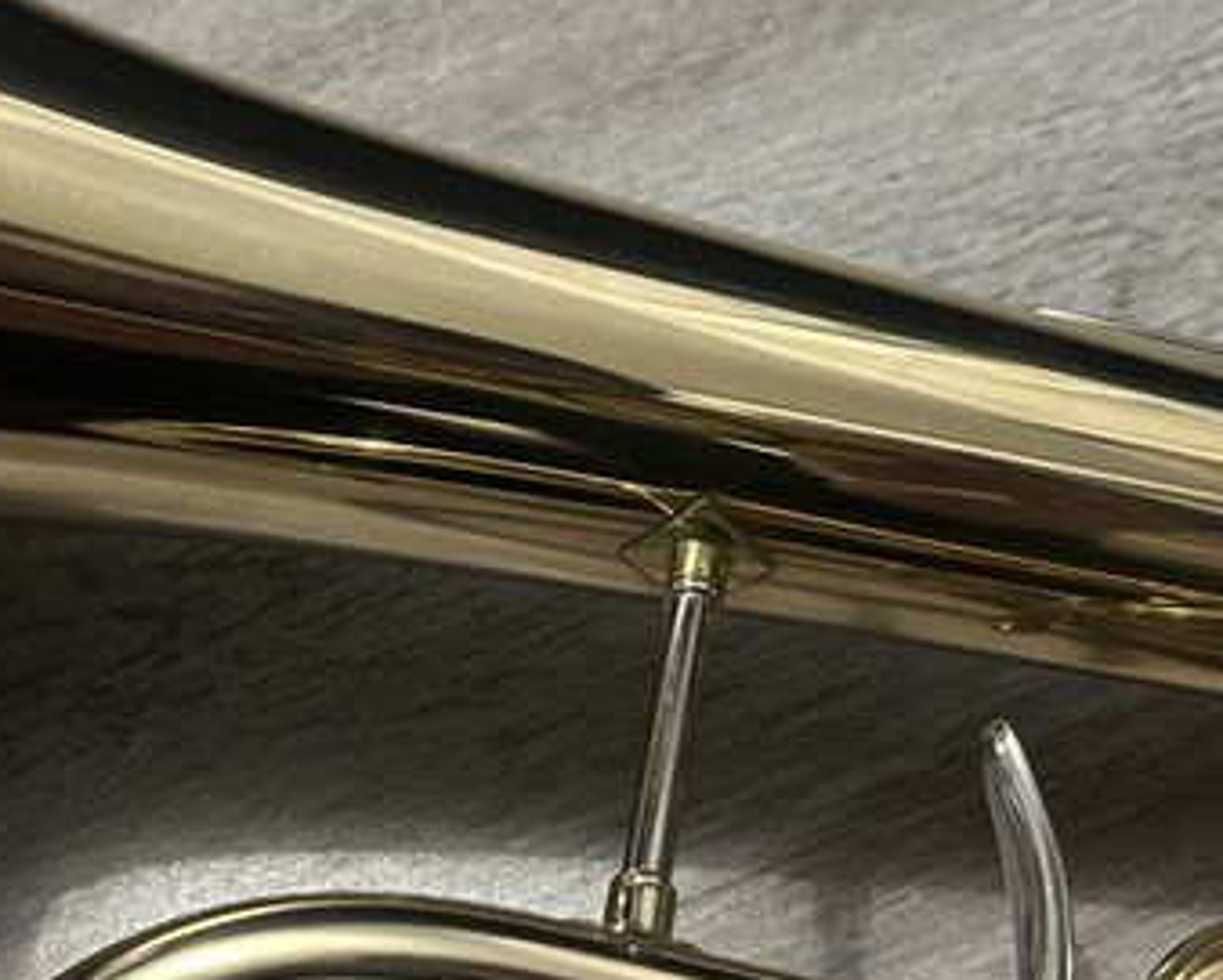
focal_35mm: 60
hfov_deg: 31.0
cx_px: 355
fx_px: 2174
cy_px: 524
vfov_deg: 25.4
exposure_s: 1/33
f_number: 1.5
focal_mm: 5.7
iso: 500
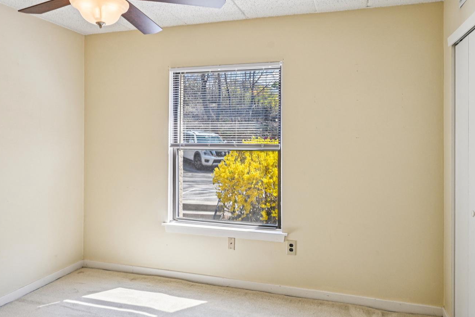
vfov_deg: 49.8
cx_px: 245
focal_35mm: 26
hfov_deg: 69.8
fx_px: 340
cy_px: 138
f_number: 8
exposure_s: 1/100
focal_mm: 16.5
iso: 400
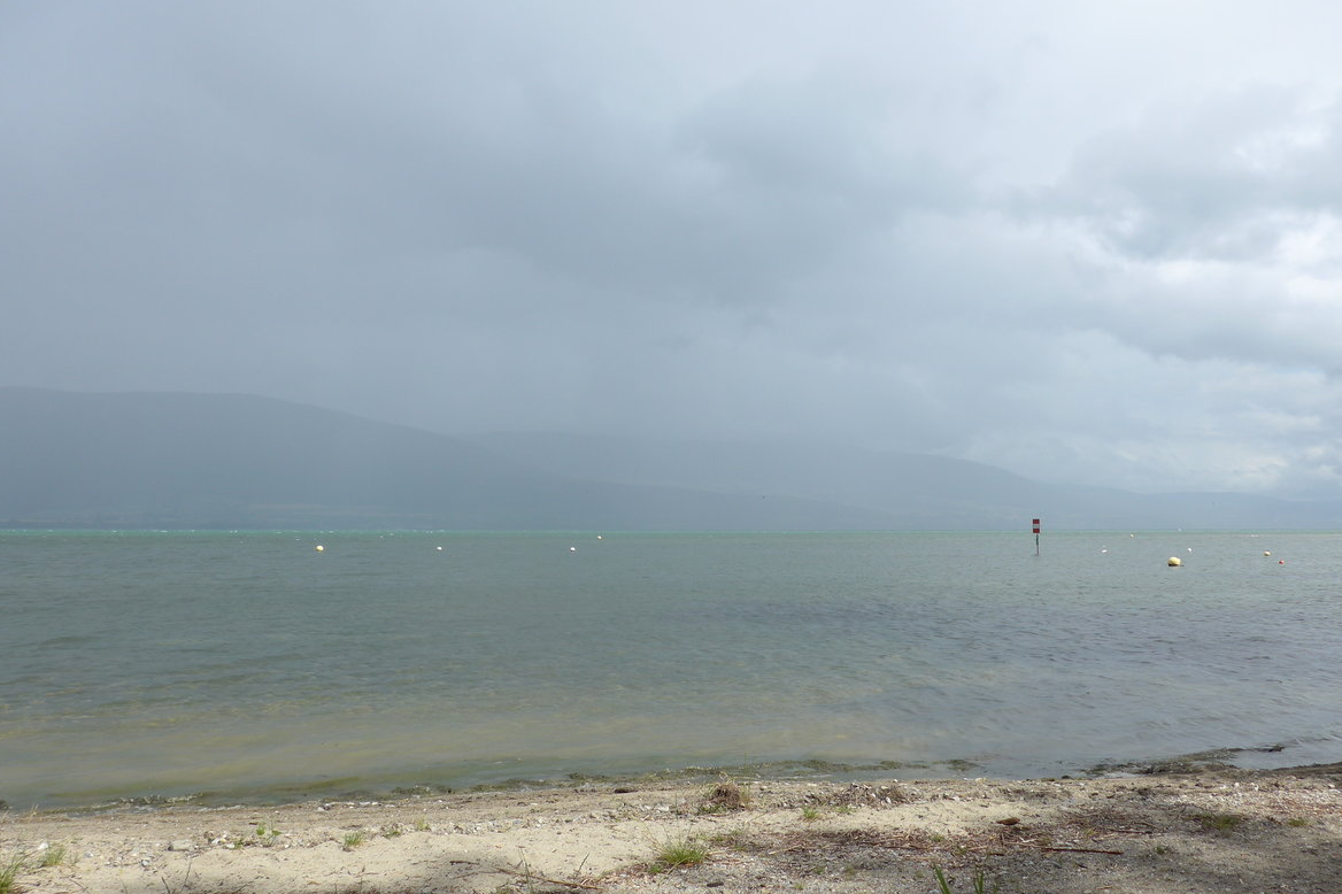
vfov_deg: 42.3
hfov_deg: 60.3
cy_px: 477
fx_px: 1155
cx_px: 662
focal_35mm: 31
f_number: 2.8
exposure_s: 1/2000
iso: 80
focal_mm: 6
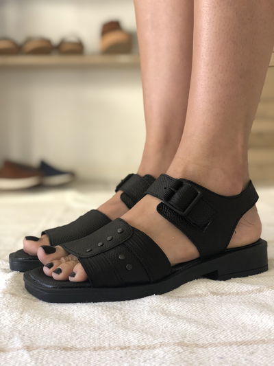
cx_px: 137
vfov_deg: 36.8
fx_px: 549
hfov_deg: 28.0
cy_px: 183
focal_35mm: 52
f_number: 2.4
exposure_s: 1/30
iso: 100
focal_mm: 6
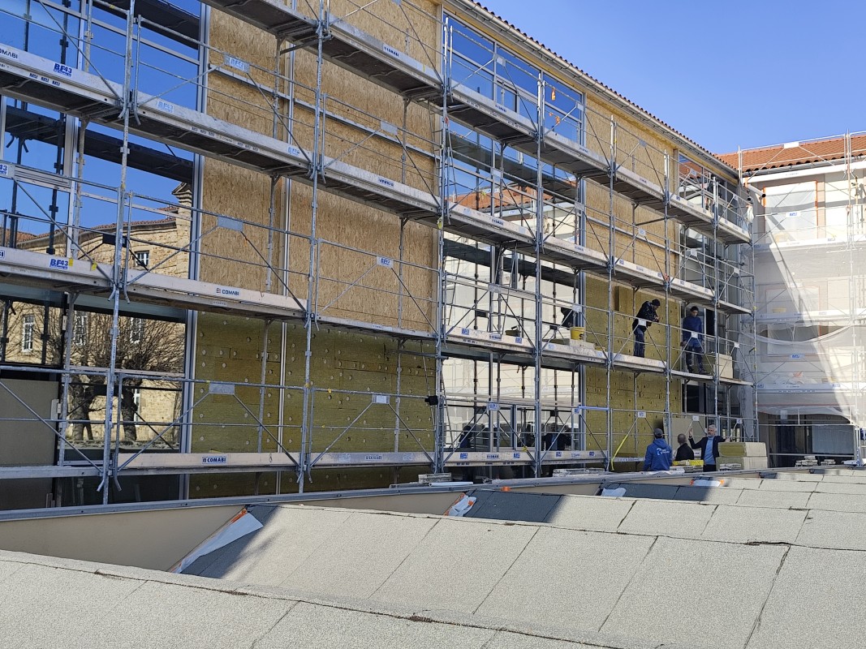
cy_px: 324
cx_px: 433
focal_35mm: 39
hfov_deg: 47.9
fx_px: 976
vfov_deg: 36.8
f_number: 1.65
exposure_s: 1/787
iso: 50
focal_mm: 6.14
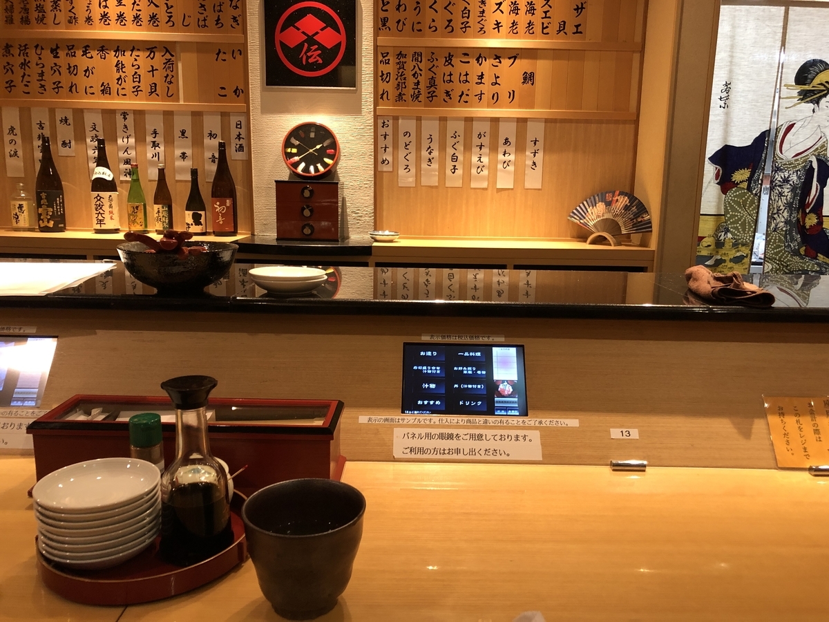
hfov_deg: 63.4
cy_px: 311
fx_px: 671
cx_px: 414
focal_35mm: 28
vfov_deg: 49.7
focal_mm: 4
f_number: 1.8
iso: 64
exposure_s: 1/15
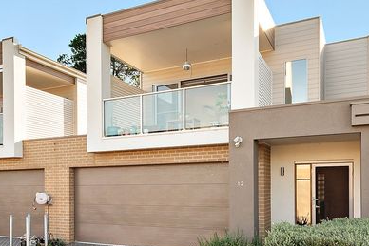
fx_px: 236
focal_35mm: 23
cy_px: 117
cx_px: 215
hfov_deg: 75.5
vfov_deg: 55.1
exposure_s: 1/8
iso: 160
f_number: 11
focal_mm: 19
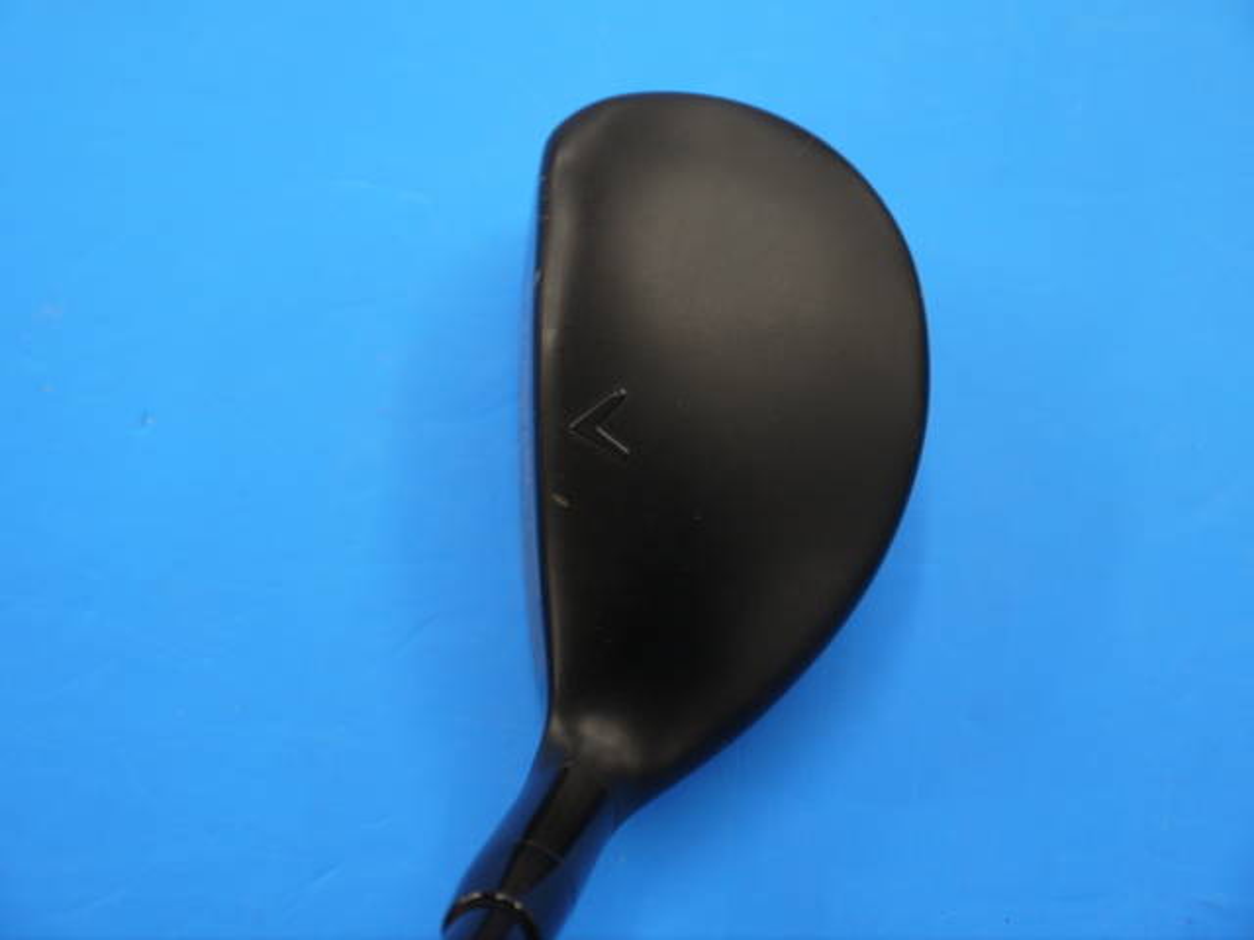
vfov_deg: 26.1
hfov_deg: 34.3
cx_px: 627
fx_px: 2029
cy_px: 470
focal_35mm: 56
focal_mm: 28
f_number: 4.8
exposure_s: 1/60
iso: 250
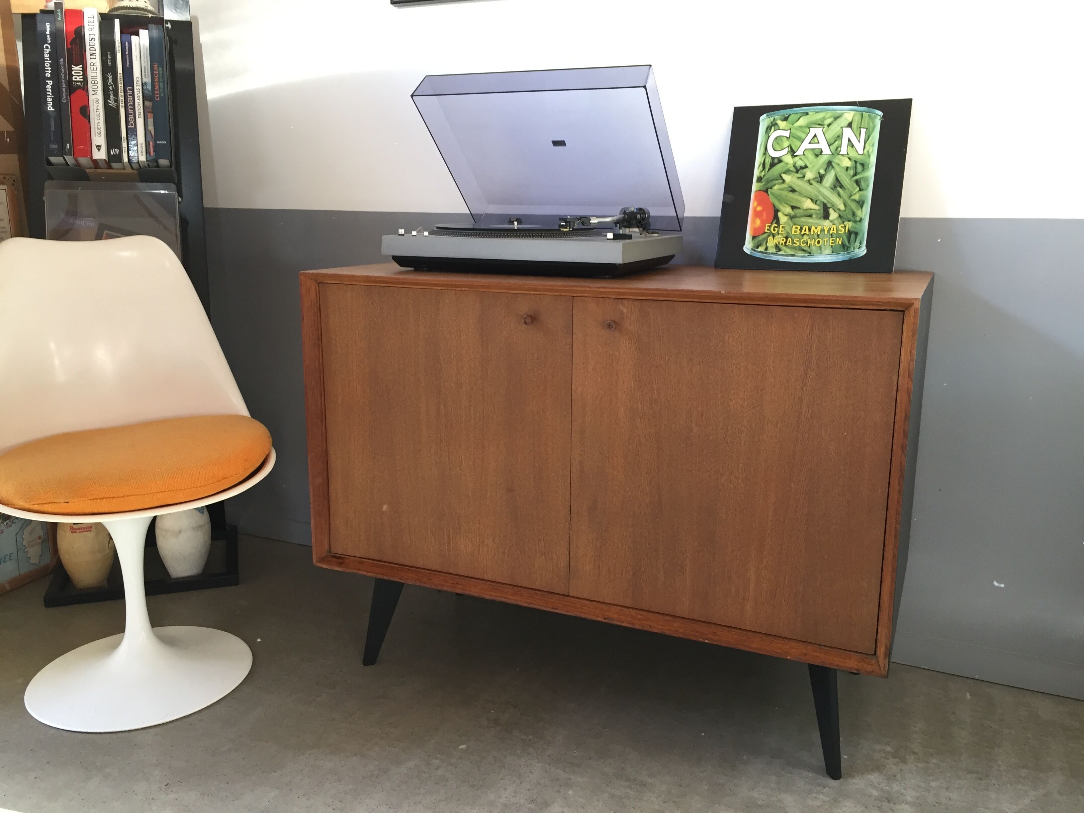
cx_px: 542
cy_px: 406
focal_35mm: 29
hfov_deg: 61.7
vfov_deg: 48.2
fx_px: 908
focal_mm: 4.15
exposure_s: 1/33
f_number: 2.2
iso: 125
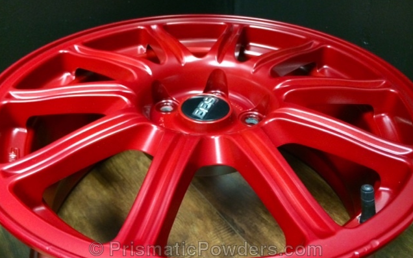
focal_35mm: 32
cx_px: 206
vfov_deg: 39.4
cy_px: 117
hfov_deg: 59.7
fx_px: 360
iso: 400
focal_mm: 4.12
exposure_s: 1/15
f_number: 2.2
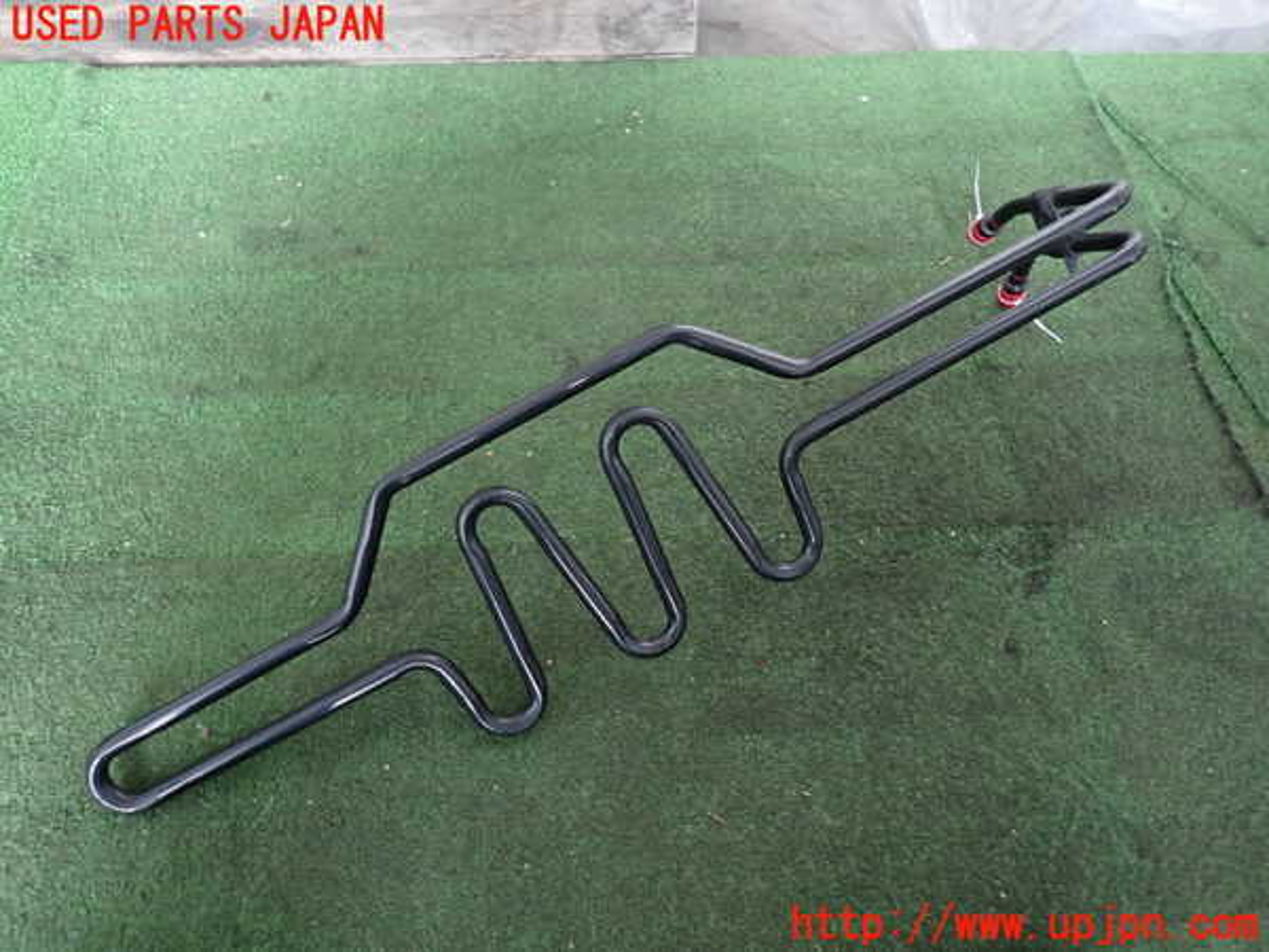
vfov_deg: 54.9
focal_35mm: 25
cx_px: 634
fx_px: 916
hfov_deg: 69.4
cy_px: 476
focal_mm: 4.5
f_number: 2
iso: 400
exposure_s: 1/30
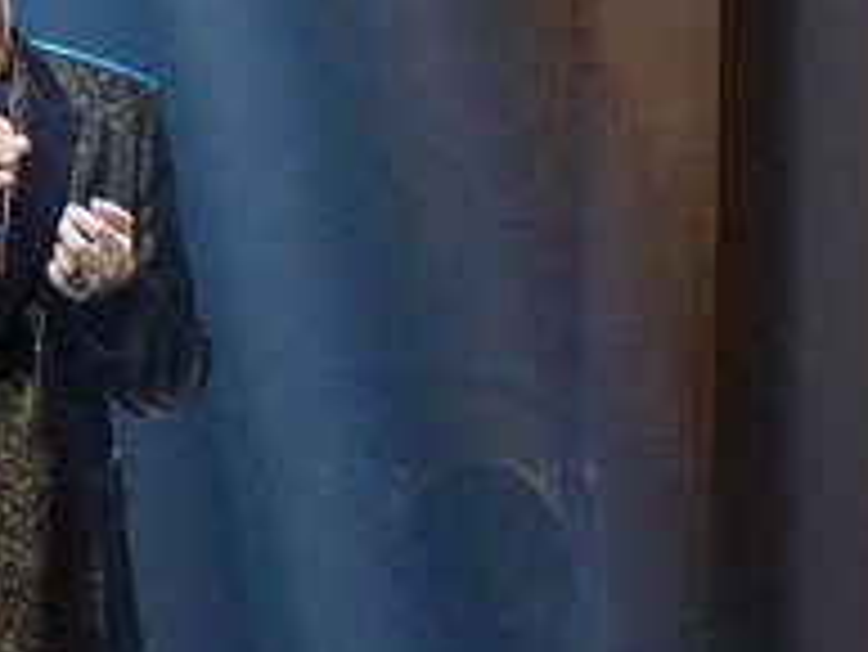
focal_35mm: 673
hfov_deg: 2.9
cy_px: 306
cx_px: -70
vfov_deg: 2.2
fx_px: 16886
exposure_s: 1/125
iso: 2500
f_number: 5.6
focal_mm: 200
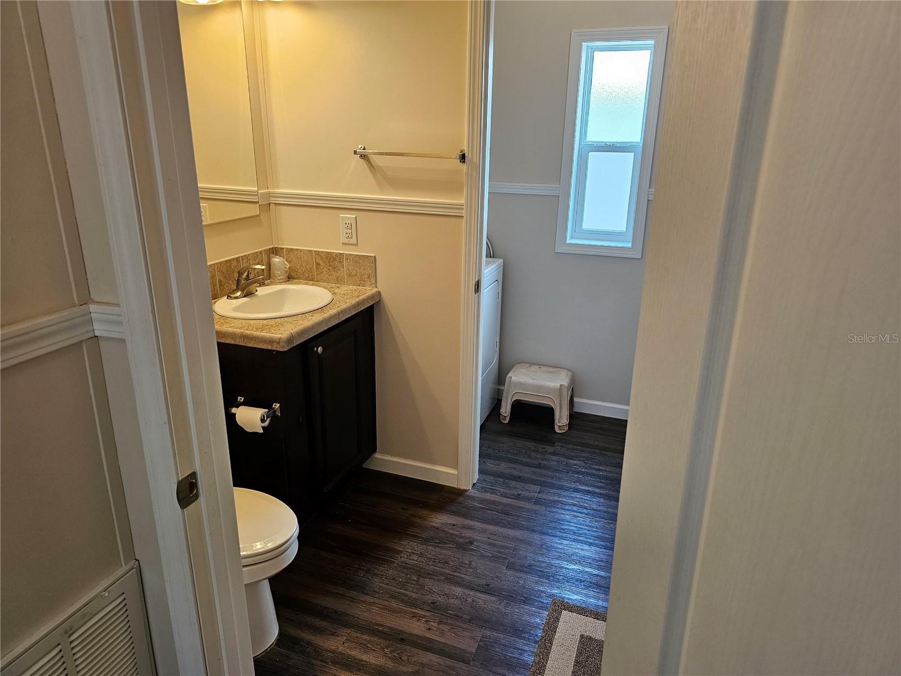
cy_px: 338
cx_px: 450
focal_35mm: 23
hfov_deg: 73.9
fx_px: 599
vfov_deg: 58.9
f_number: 1.7
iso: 160
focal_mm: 6.3
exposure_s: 1/120
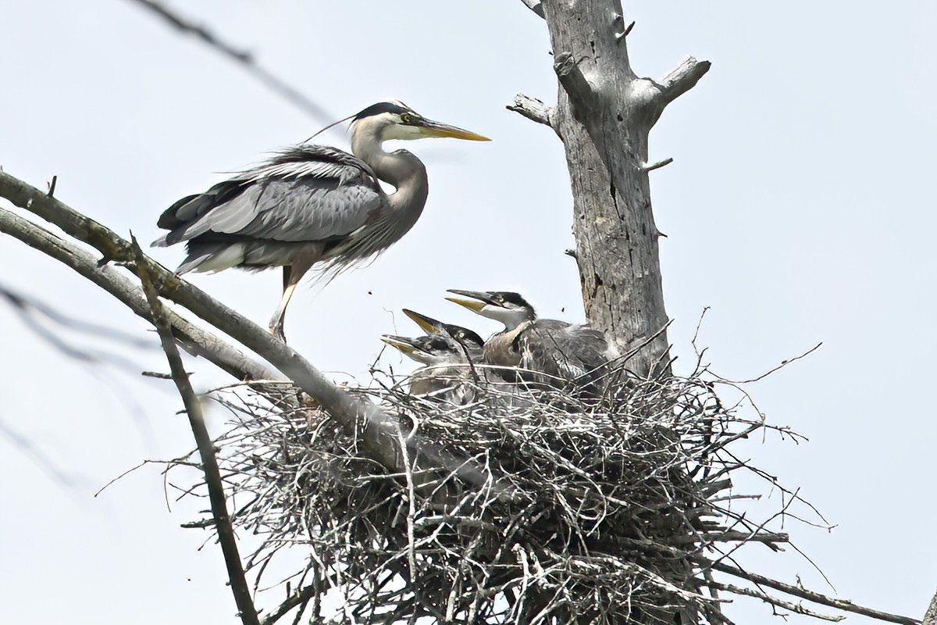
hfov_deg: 4.1
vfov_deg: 2.7
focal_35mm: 500
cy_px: 312
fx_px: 13013
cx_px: 468
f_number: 8
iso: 1000
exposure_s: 1/2000
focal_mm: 500
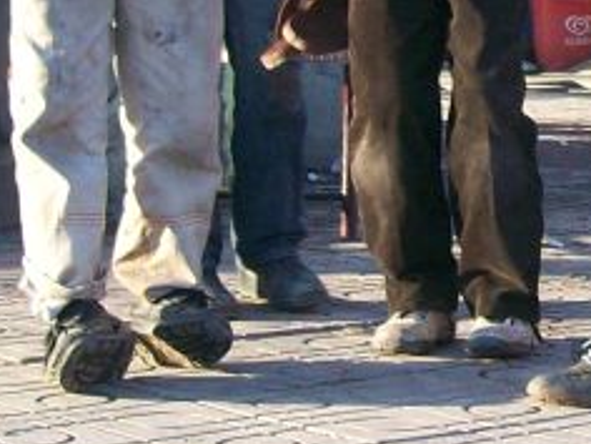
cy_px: 35
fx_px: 2663
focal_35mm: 156
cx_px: 749
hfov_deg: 12.3
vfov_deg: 9.5
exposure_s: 1/185
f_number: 2.7
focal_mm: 6
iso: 80
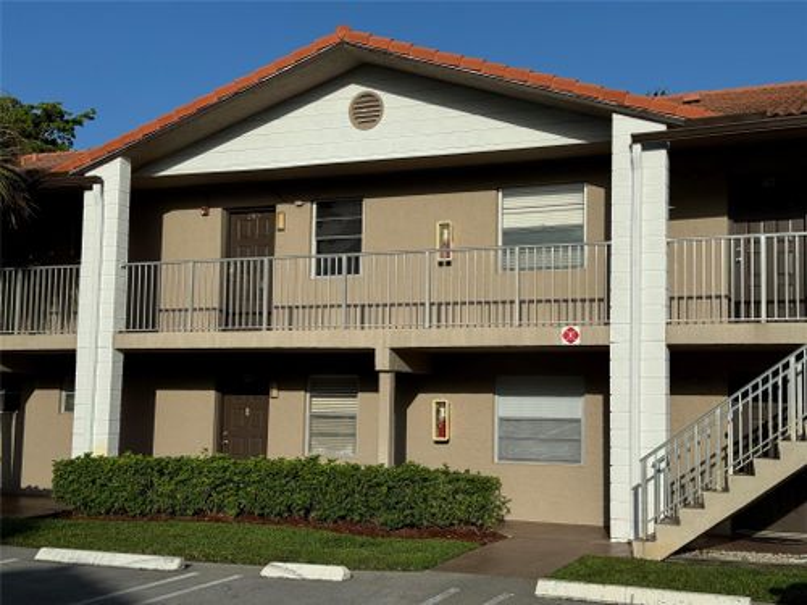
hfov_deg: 39.7
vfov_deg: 30.3
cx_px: 404
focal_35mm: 48
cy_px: 302
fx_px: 1119
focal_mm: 6.76
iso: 64
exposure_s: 1/7937
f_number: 1.78
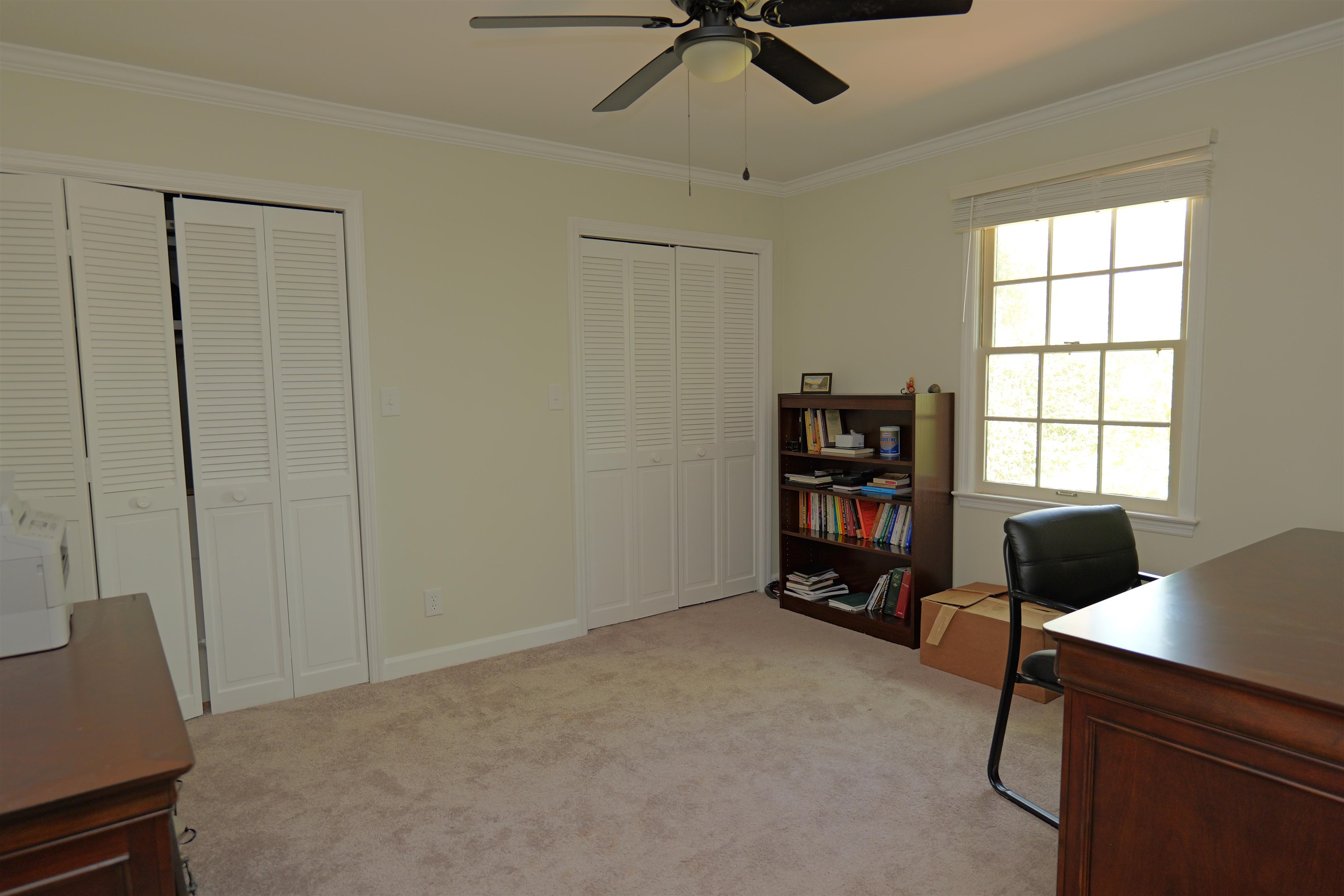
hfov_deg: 84.0
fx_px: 747
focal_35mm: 20
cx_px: 672
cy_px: 448
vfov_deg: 61.9
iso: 400
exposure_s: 1/60
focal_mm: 20
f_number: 3.5
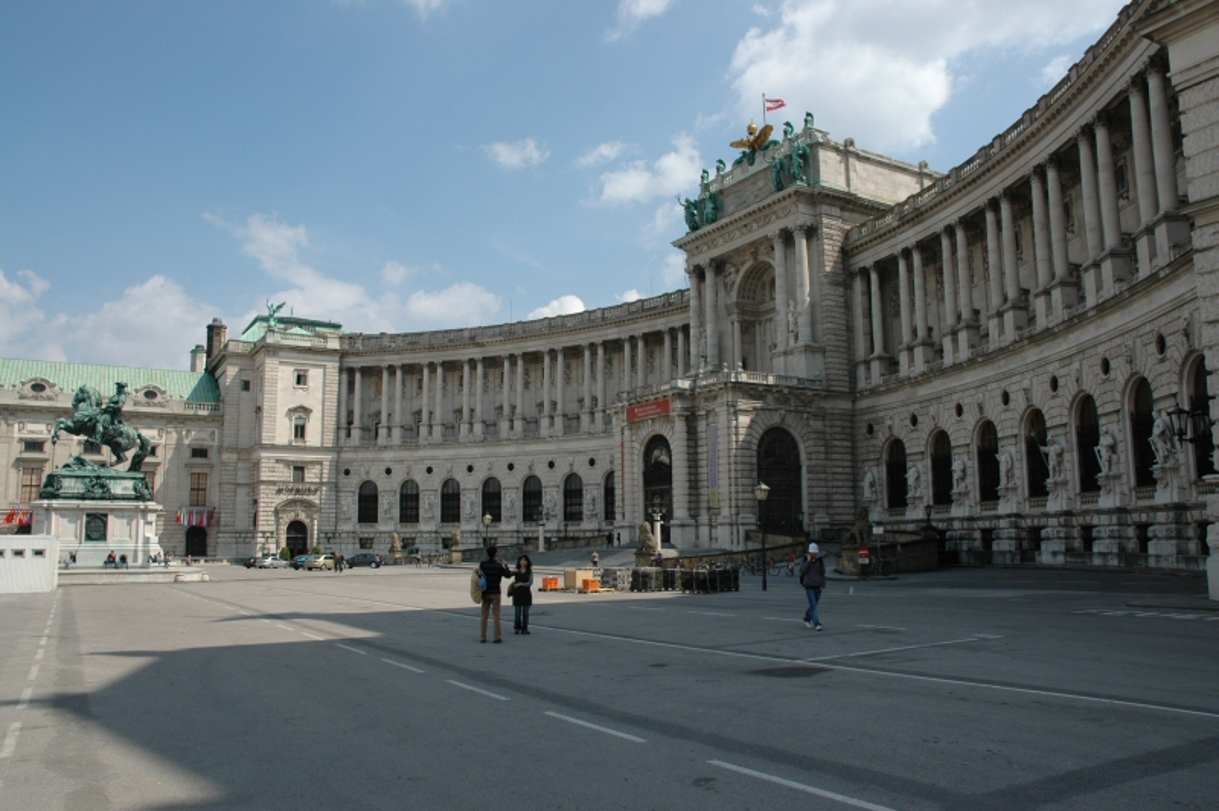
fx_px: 913
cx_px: 610
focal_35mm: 27
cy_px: 406
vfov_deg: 47.9
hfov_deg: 67.4
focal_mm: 18
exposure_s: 1/320
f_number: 9
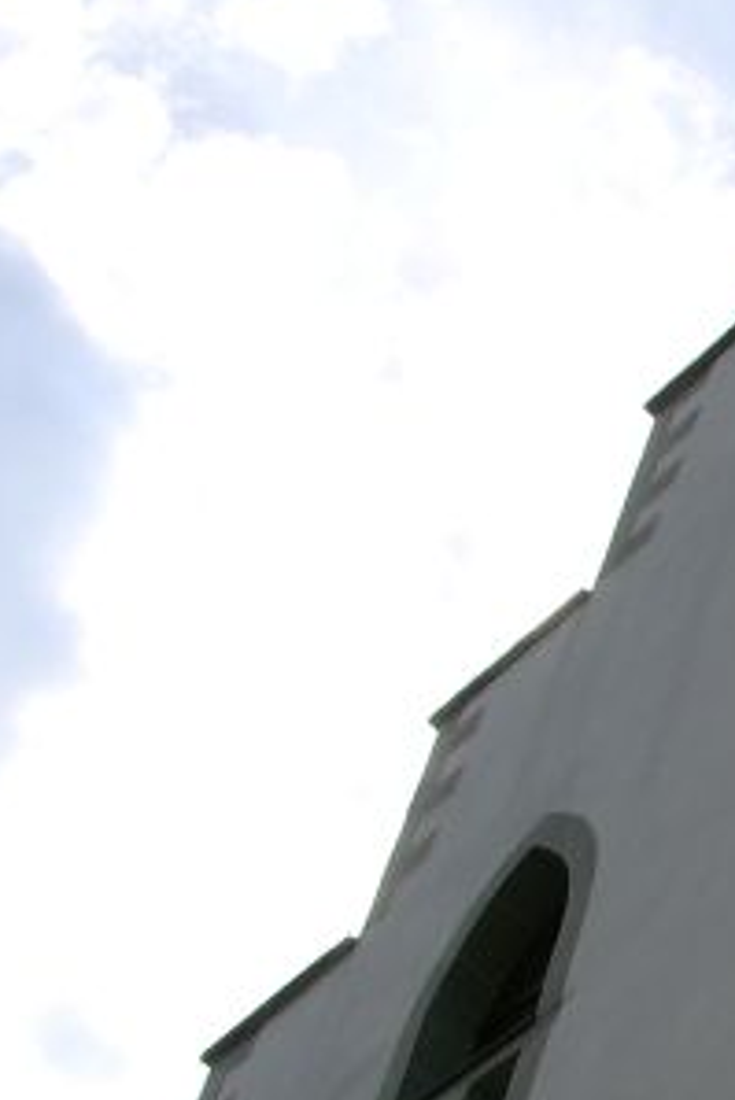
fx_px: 2906
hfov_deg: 12.9
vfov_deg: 21.4
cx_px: 1378
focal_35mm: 95
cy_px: 646
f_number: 5.6
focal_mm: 7.13
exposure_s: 1/726
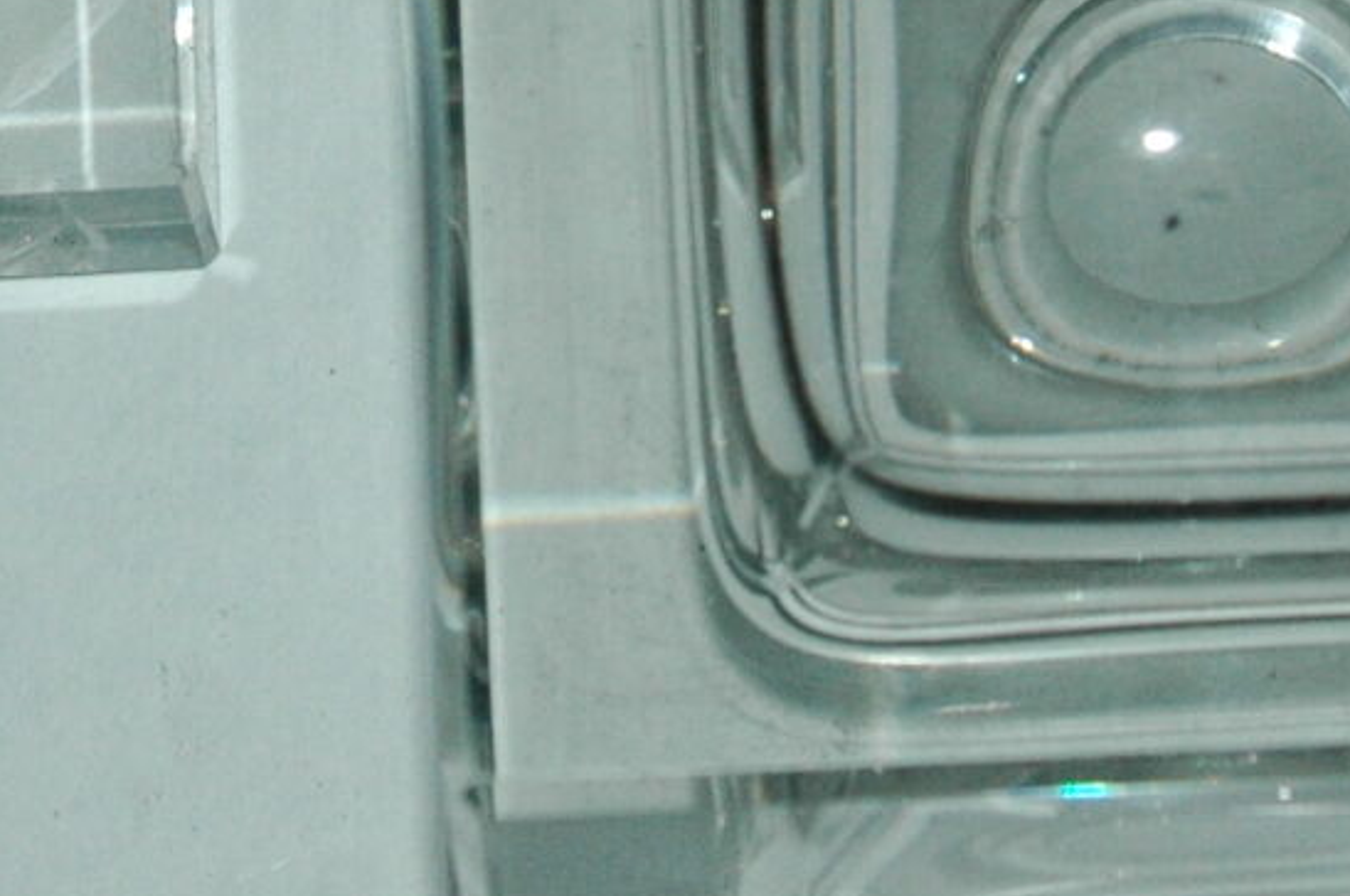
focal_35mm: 190
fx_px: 7118
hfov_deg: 10.8
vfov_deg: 7.1
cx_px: 468
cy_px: -446
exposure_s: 1/125
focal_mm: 31
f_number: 7.1
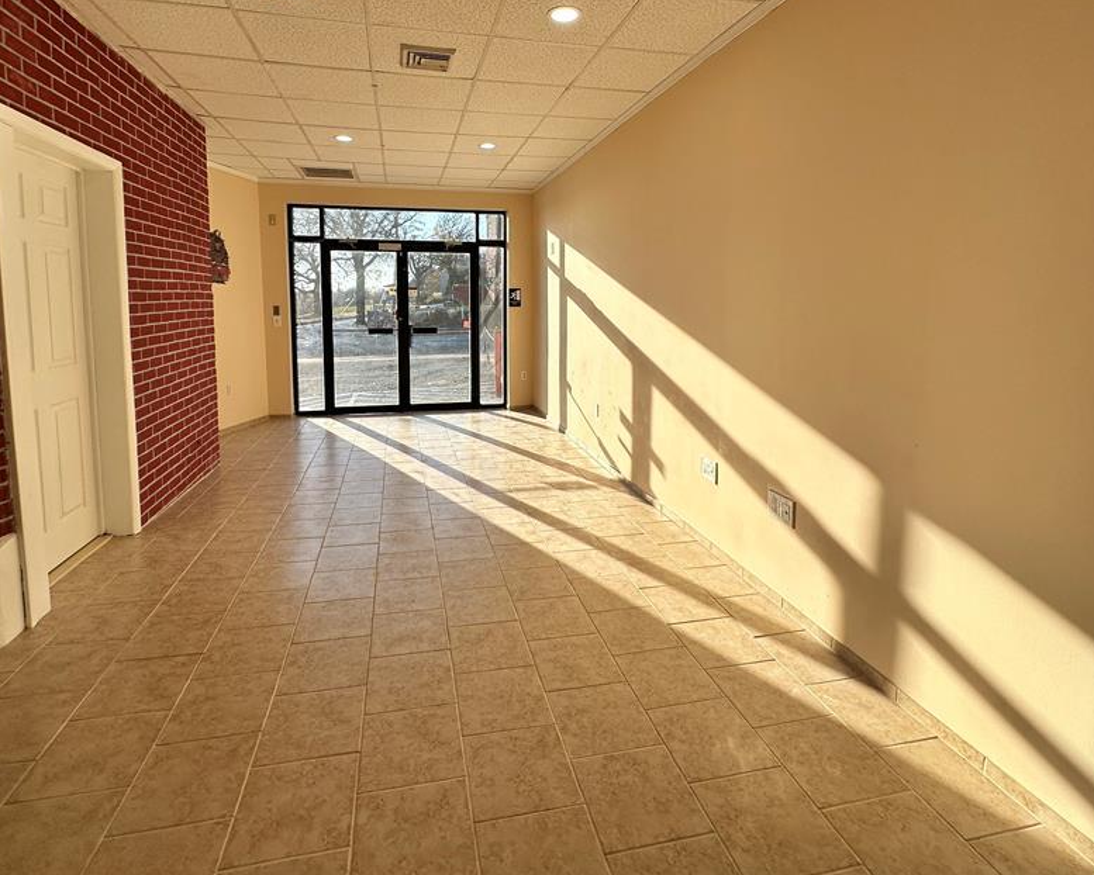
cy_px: 347
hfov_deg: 86.3
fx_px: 583
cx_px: 529
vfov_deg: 73.0
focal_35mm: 18
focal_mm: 2.22
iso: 40
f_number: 2.2
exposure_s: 1/477
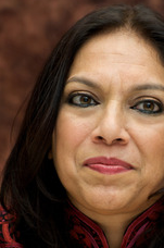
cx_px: 134
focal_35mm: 214
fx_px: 1469
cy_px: 196
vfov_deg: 9.6
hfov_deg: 6.4
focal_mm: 122
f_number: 6.3
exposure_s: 1/60
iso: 500
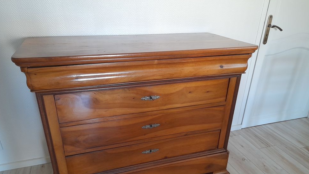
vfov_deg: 41.0
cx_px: 155
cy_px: 116
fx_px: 229
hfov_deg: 67.9
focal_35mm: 28
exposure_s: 1/33
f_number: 2
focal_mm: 4.6
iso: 400
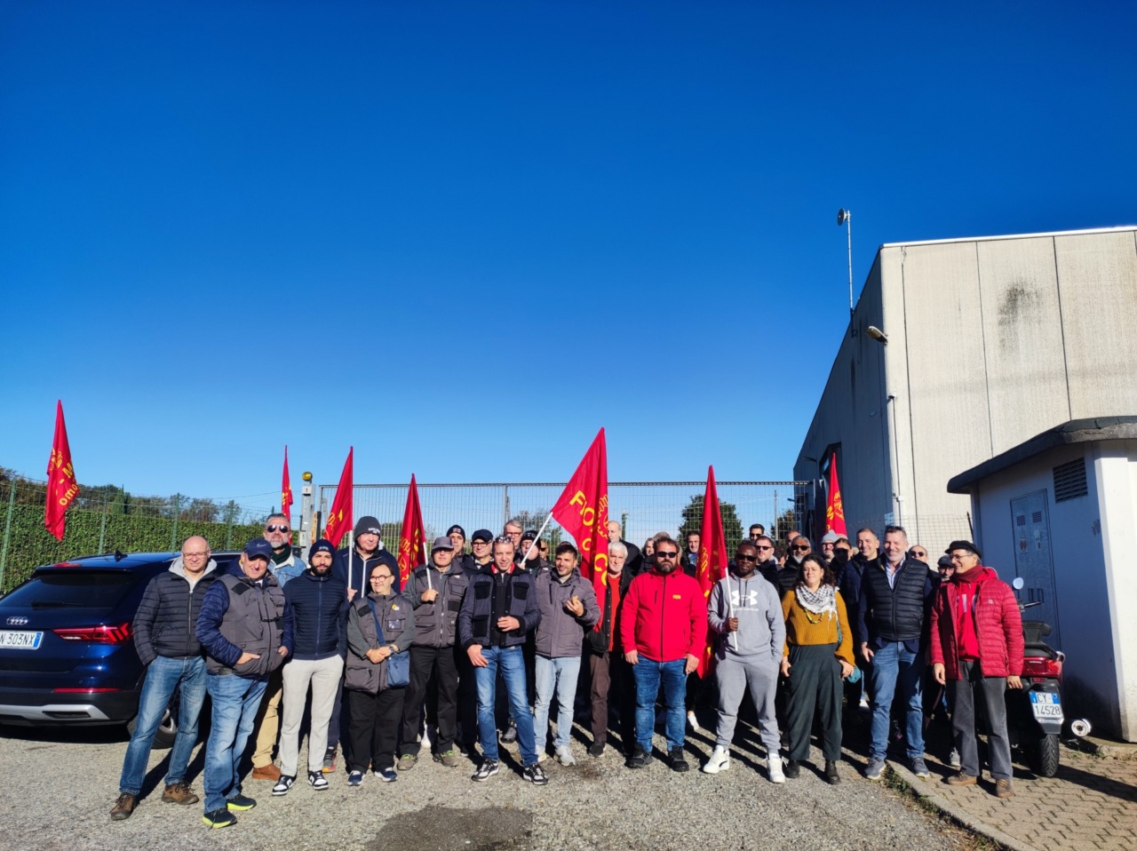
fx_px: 558
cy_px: 426
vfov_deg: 74.7
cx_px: 568
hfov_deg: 91.1
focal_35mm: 17
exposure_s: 1/912
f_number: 1.79
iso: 50
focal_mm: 4.74
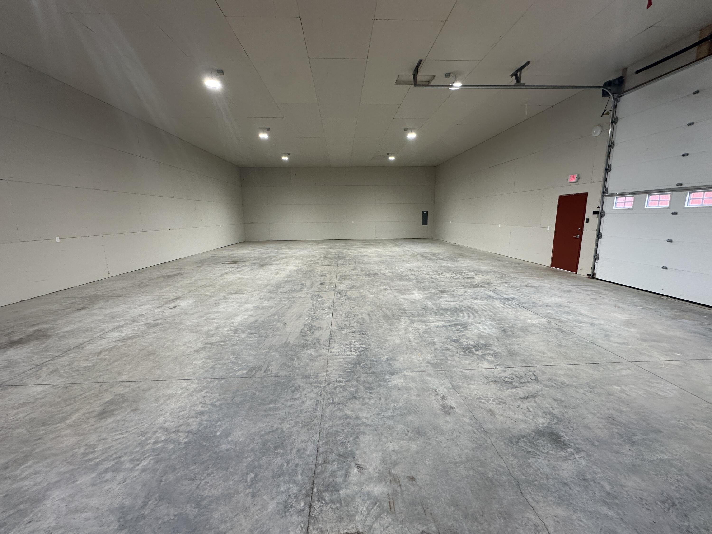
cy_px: 267
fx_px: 288
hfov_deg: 102.1
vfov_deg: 85.7
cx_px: 356
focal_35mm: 14
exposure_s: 1/120
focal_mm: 2.22
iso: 160
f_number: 2.2
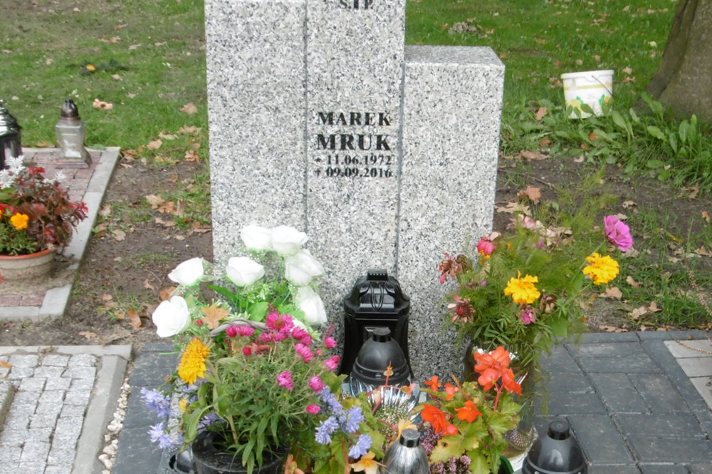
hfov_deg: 33.3
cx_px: 436
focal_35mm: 60
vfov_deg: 22.4
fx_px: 1186
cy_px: 368
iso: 100
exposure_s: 1/200
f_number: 3.5
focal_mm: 5.8
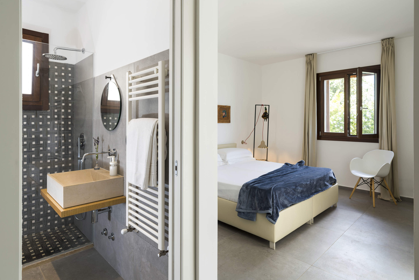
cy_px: 140
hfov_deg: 84.0
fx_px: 233
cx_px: 210
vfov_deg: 61.9
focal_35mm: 20
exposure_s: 1/4
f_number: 10
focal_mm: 20
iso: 100
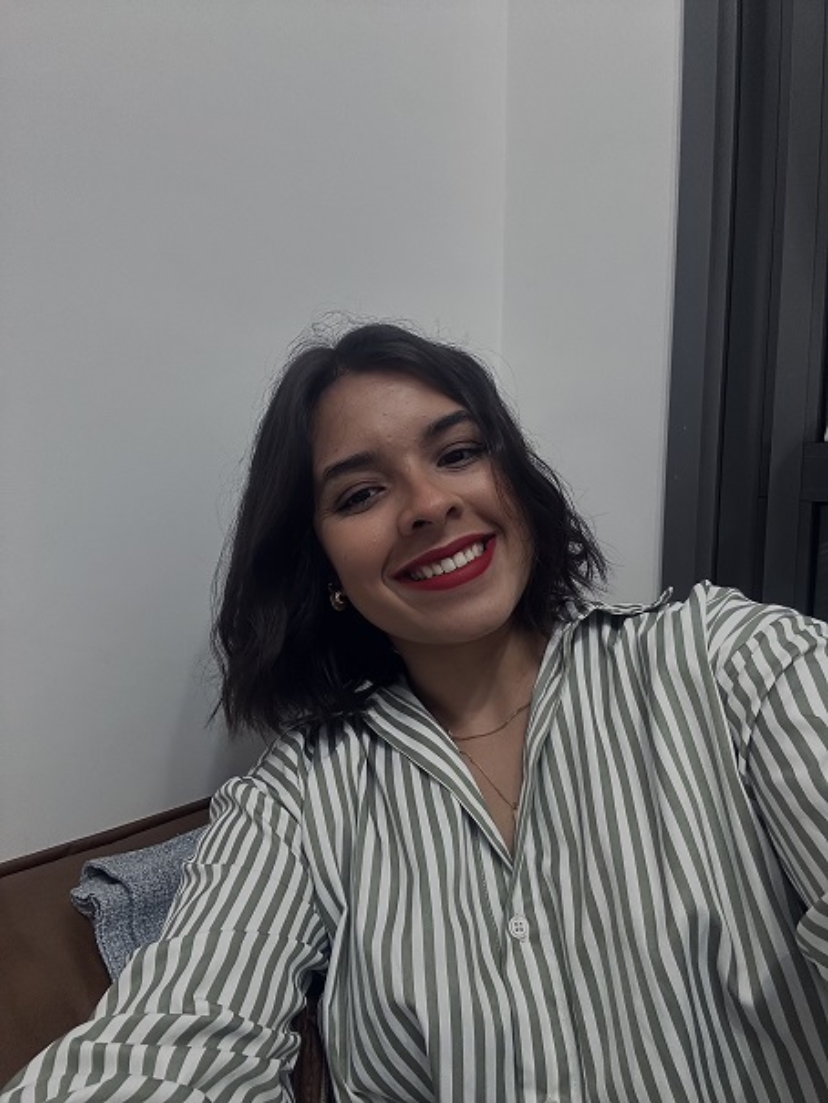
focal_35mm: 23
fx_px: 733
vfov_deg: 73.9
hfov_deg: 58.9
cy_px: 552
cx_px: 414
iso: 160
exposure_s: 1/60
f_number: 1.9
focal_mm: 2.69
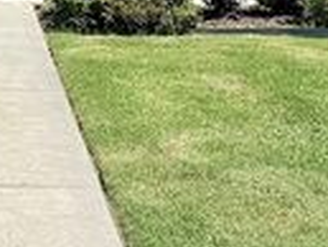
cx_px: -53
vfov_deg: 14.0
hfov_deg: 19.9
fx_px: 882
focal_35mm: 93
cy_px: -208
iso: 80
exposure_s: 1/4310
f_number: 1.78
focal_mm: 6.76
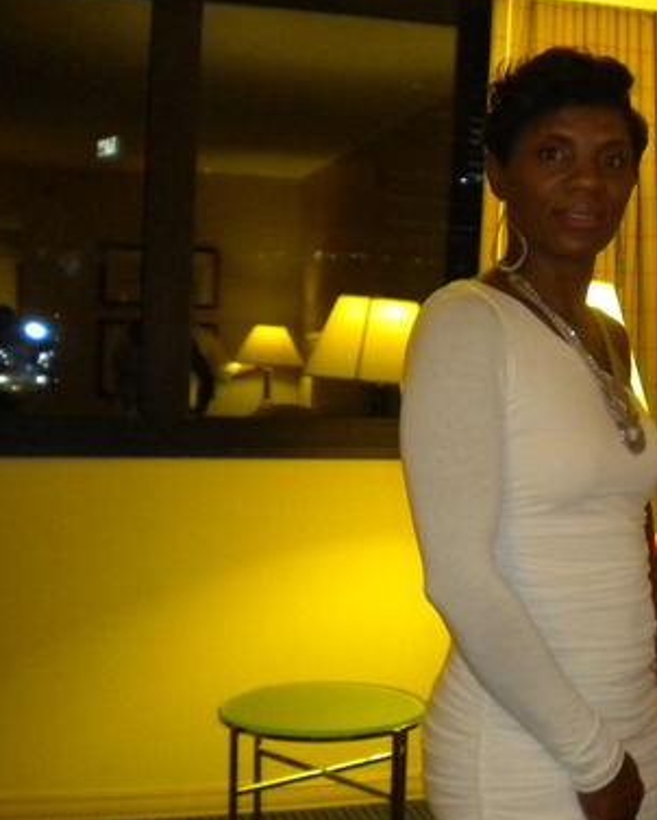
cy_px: 428
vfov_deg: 32.5
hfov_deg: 25.3
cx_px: 607
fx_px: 1409
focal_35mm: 58
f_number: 3.1
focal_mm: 6.3
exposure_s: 1/30
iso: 400
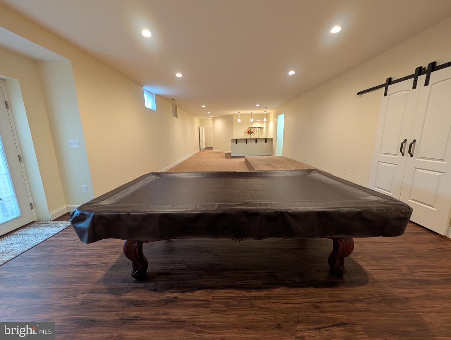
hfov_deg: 110.5
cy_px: 170
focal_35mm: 12
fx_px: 157
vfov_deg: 94.6
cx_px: 226
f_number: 1.7
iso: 189
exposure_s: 1/40
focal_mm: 2.02
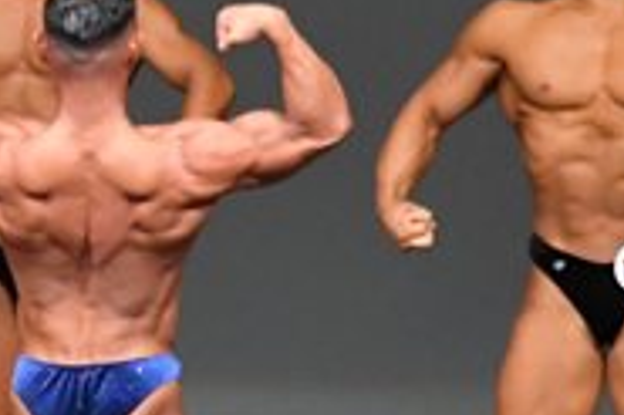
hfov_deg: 2.3
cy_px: 348
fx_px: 15742
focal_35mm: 909
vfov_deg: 1.5
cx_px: -616
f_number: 5.6
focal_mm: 145
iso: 5000
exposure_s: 1/400
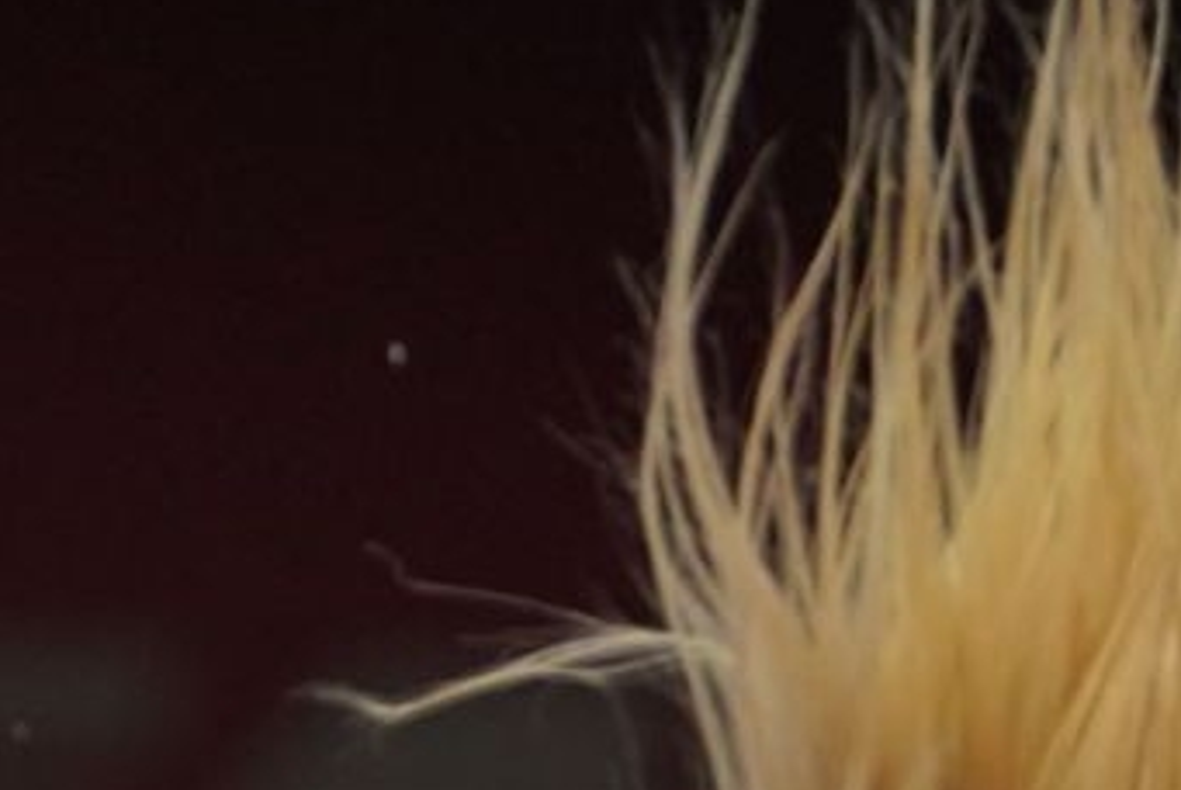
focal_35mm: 1318
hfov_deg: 1.6
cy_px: 1448
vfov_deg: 1.0
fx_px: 43273
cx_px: -599
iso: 1000
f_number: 2.8
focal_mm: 167
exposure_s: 1/1000
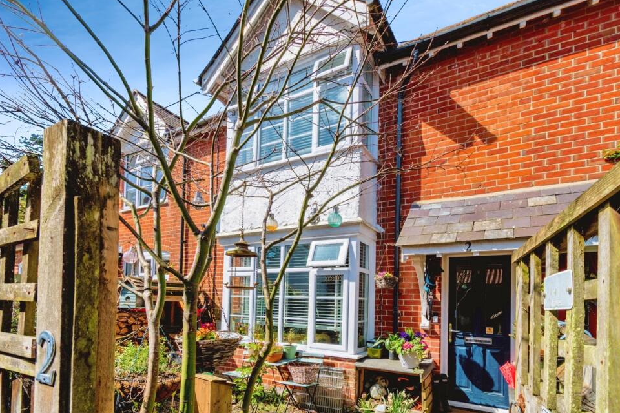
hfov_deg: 96.7
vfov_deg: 73.7
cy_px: 208
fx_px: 276
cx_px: 326
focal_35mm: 16
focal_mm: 10
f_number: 7.1
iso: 200
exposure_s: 1/640
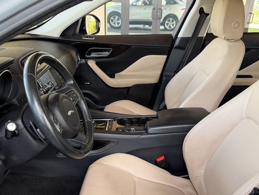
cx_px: 133
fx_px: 247
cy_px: 127
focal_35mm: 33
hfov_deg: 55.3
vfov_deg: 42.5
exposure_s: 1/121
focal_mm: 6.76
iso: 80
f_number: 1.78
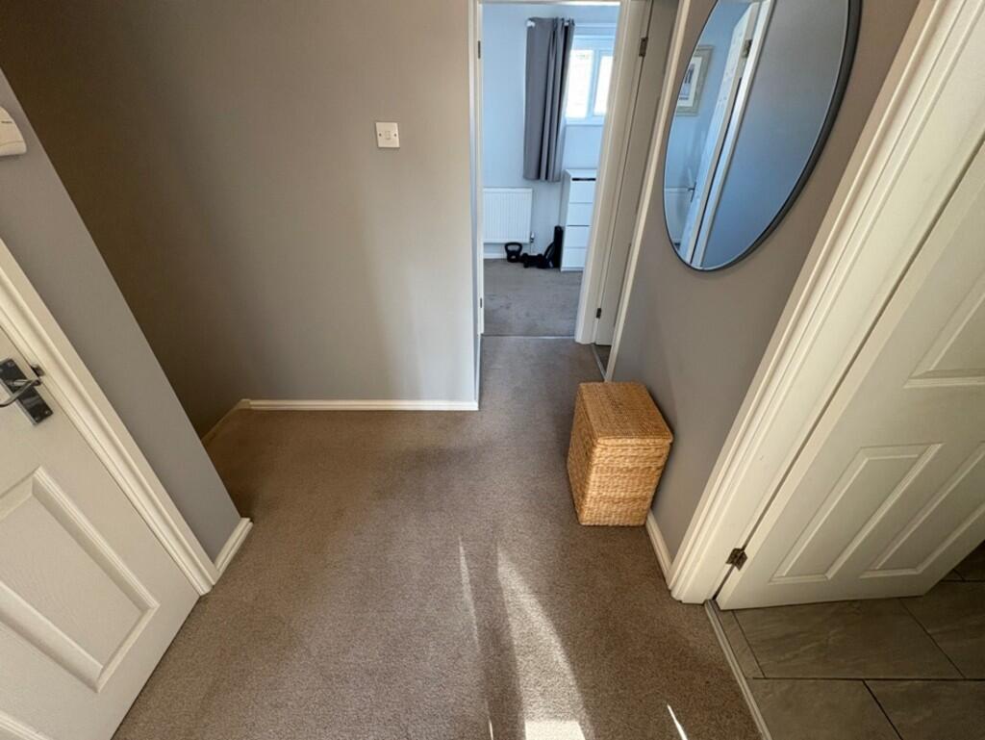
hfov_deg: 102.0
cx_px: 492
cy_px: 370
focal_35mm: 14
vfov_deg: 85.7
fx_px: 399
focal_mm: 2.22
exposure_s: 1/73
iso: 200
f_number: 2.2
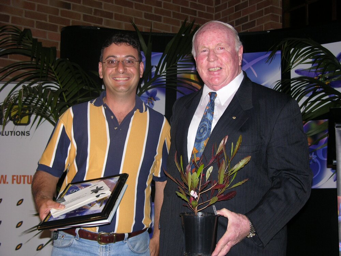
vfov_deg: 23.7
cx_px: 170
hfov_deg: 31.2
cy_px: 128
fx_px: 611
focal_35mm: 62
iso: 100
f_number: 3.2
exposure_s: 1/120
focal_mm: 15.7
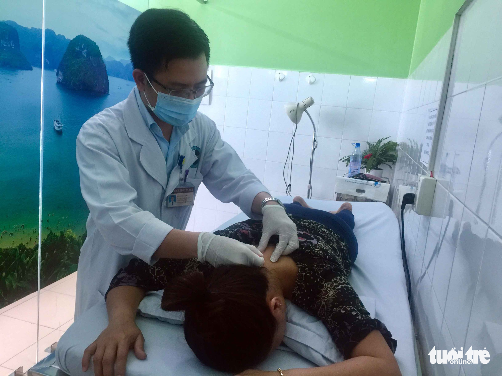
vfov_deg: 48.2
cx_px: 251
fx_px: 421
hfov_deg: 61.7
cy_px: 188
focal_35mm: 29
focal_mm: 4.15
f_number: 2.2
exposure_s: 1/33
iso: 80
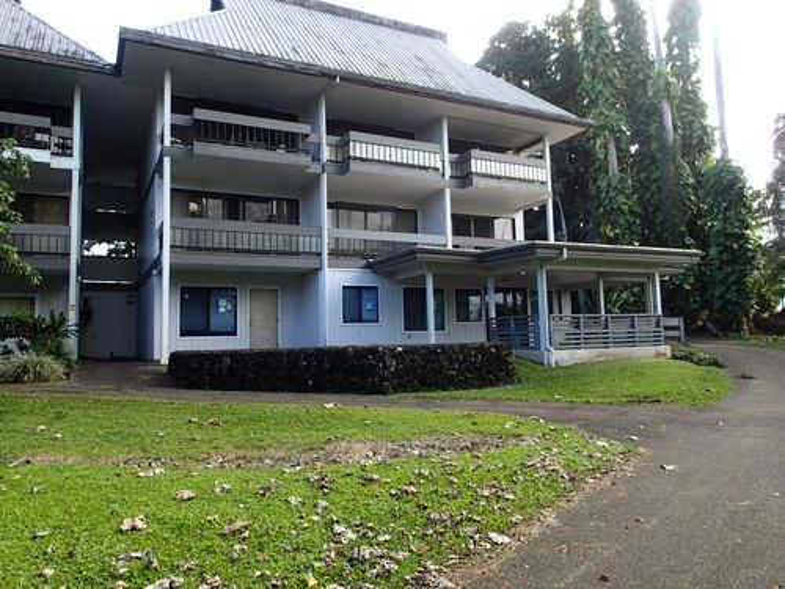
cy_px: 294
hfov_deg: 69.4
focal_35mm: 25
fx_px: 567
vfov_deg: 54.9
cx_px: 392
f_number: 2.8
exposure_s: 1/200
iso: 100
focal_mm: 4.5
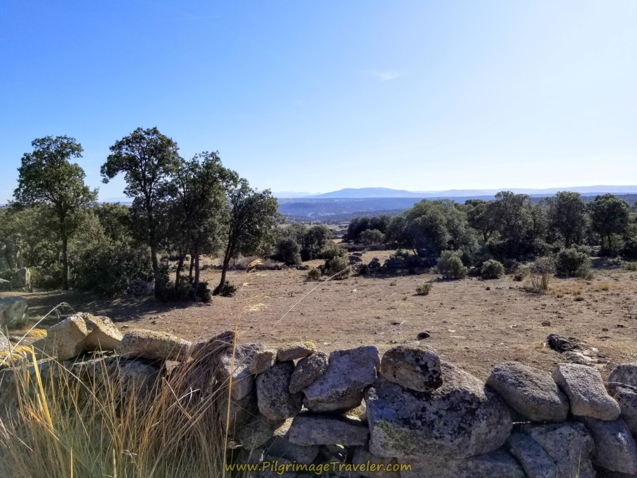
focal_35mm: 26
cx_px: 318
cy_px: 239
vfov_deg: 53.1
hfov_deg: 67.3
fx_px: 478
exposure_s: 1/4608
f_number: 1.7
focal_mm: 4.3
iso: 50
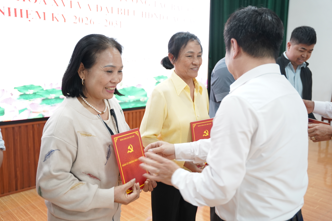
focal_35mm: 34
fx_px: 314
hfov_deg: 55.8
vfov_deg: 38.9
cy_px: 110
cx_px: 166
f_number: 2.8
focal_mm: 34
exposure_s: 1/80
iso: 2000
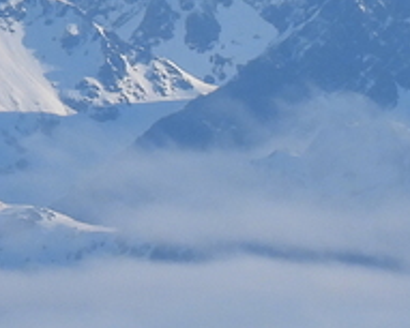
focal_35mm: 1702
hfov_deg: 1.1
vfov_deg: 0.9
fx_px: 20663
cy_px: 540
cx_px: 897
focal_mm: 46.4
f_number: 4.5
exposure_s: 1/800
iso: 100
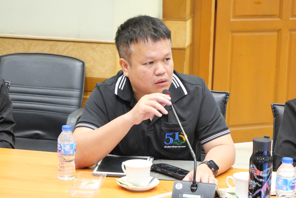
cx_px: 149
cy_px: 100
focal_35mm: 109
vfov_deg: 12.6
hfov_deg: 18.8
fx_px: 896
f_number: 5.6
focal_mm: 52
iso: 3200
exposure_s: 1/25
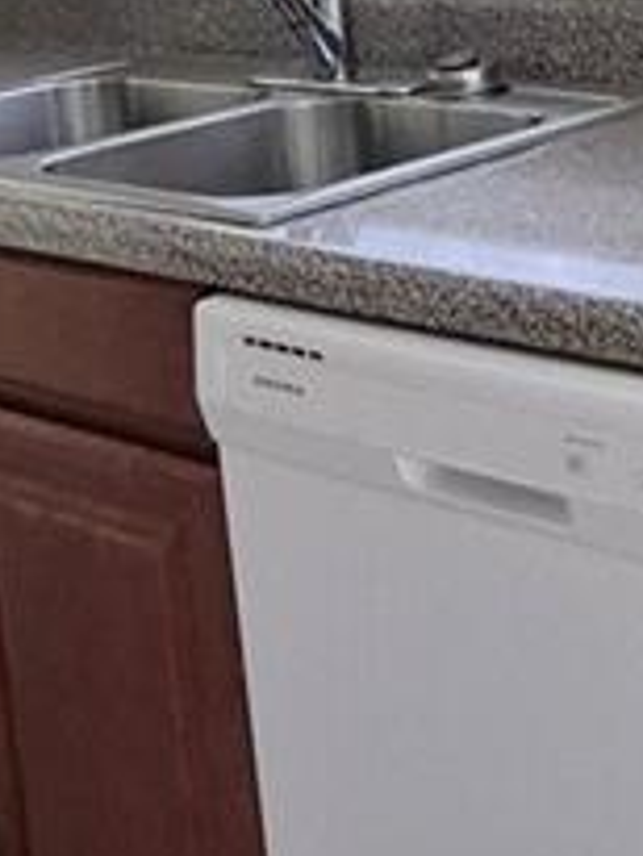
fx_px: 1880
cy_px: 46
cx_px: 568
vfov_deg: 24.7
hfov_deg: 19.1
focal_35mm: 76
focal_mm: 1.74
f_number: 2.2
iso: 1000
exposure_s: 1/60
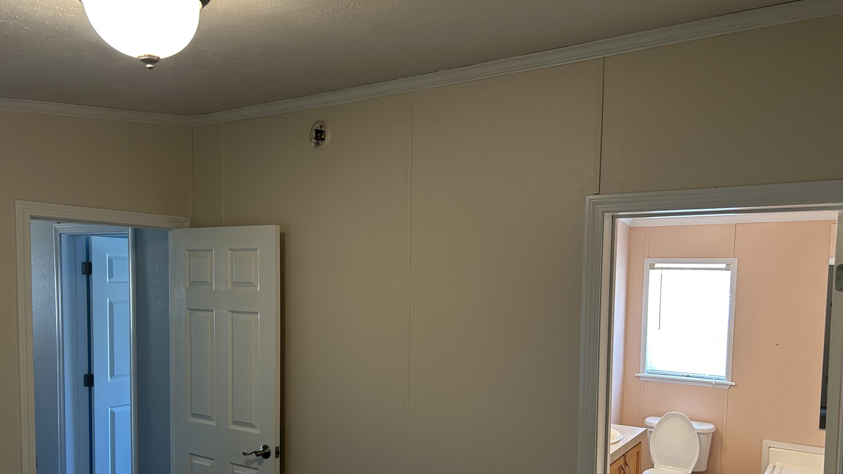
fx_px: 648
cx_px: 423
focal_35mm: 29
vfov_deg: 39.7
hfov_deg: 66.1
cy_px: 317
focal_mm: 5.7
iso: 160
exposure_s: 1/60
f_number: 1.5
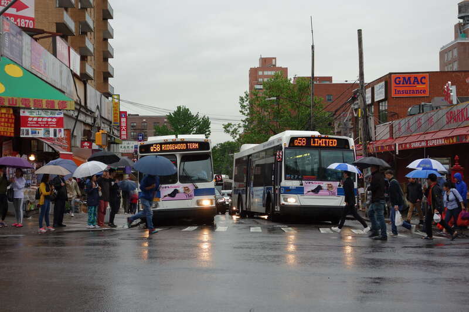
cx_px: 234
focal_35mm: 61
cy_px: 156
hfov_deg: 32.9
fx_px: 794
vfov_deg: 22.3
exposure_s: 1/100
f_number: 4
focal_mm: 22.49
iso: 125
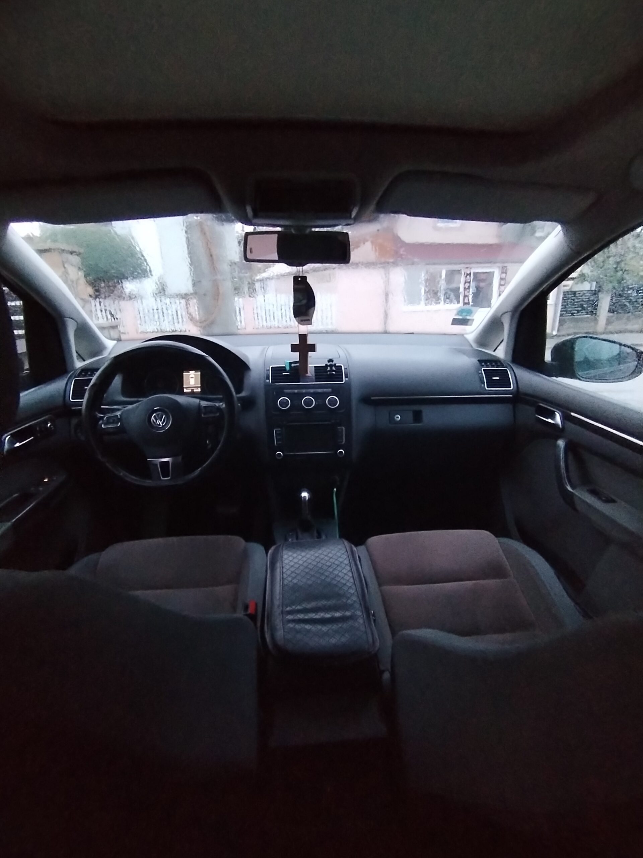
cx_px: 322
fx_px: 396
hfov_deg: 78.1
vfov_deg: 94.5
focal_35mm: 16
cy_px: 429
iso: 1567
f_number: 2.2
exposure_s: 1/16.7
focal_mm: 1.42
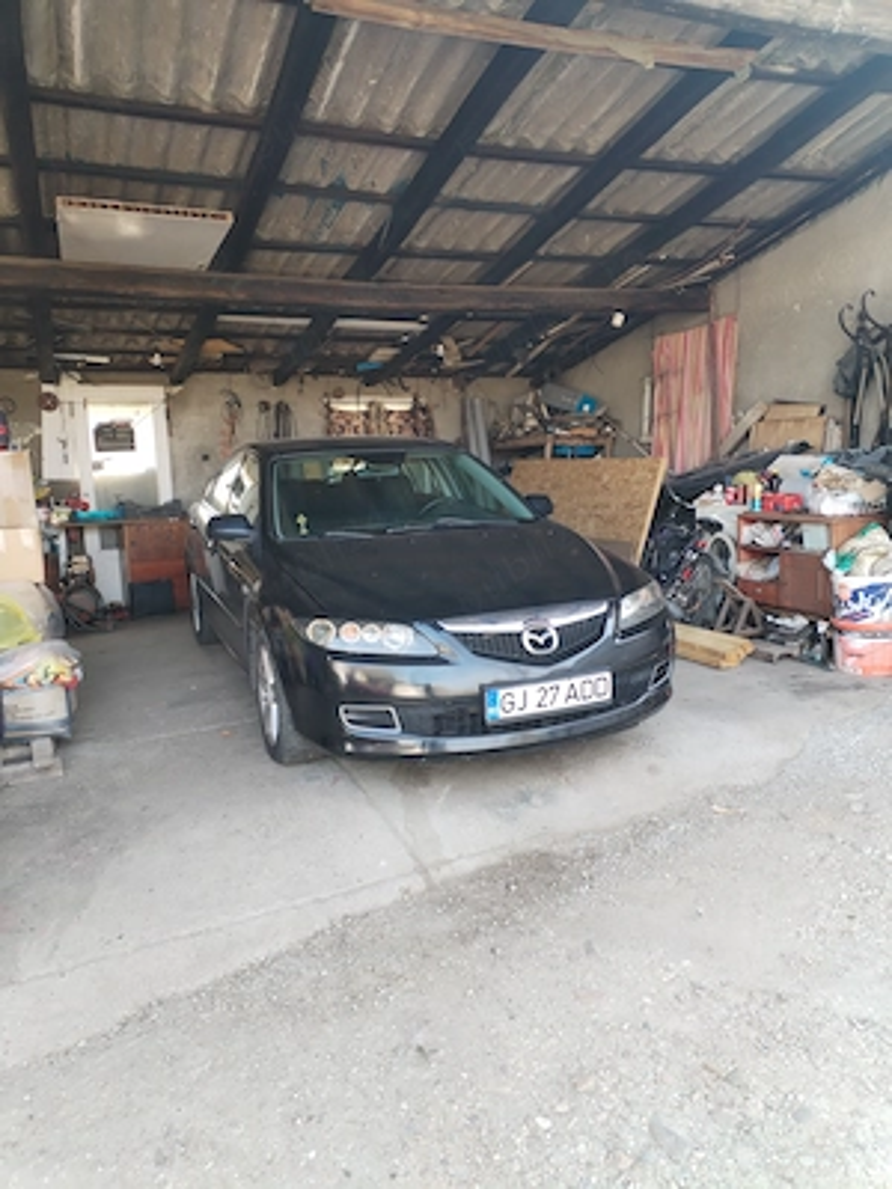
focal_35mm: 26
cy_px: 594
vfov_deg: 67.3
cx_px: 446
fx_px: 893
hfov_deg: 53.1
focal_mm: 4.75
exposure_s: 1/100
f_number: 1.8
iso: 202
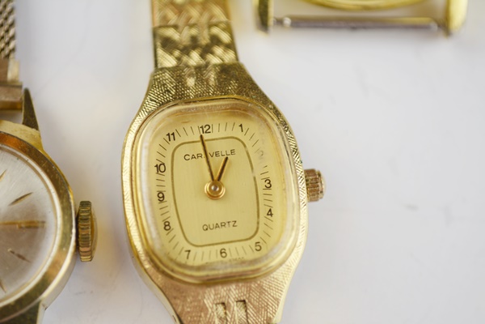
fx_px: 1111
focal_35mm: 82
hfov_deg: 24.6
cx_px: 242
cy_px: 162
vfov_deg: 16.6
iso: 200
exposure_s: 1/160
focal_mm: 55
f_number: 6.3
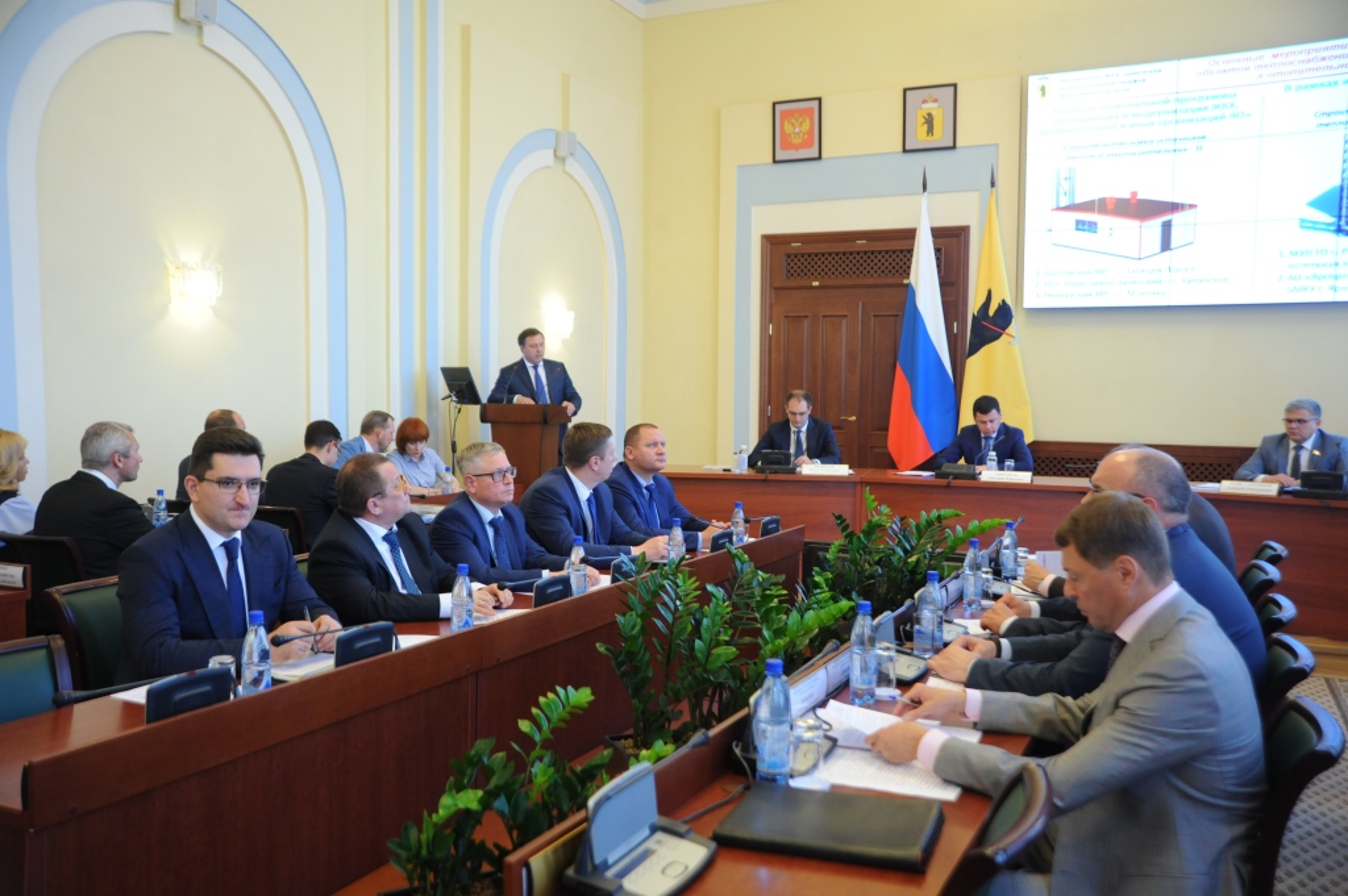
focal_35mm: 30
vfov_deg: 43.5
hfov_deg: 62.0
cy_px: 448
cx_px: 674
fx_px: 1122
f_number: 3
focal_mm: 30
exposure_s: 1/160
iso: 2000
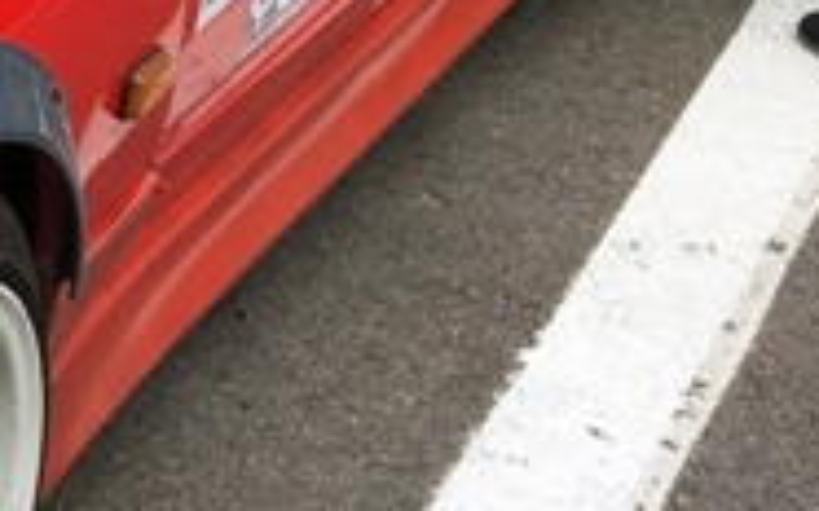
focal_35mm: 132
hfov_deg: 13.2
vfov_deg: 9.7
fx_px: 2945
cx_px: -916
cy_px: -141
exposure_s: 1/754
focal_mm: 4.15
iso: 25
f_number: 2.2
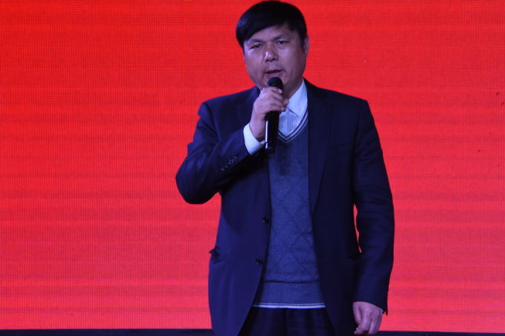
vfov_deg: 8.7
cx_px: 288
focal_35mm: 158
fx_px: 2216
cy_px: 149
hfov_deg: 13.0
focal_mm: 86
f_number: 6.3
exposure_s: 1/640
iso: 1000
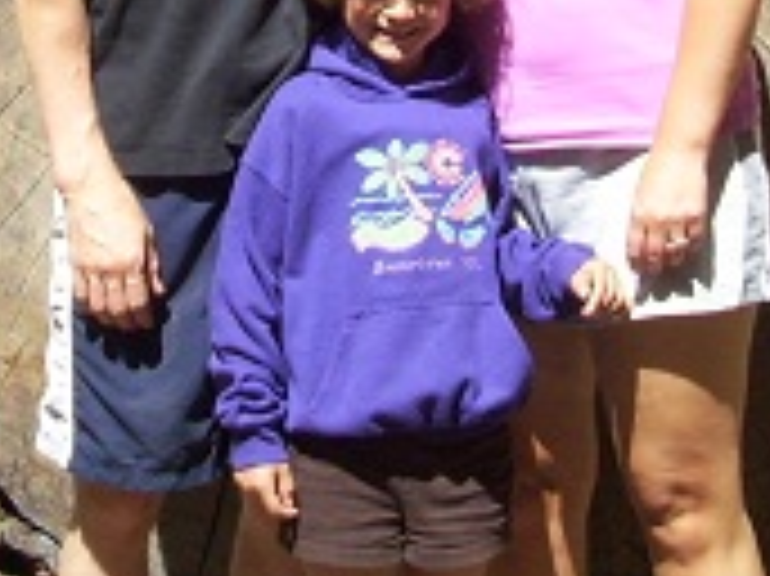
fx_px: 3534
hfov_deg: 12.4
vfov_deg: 9.2
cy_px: -166
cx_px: 356
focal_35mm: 159
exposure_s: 1/160
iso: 80
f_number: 5.6
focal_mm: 5.7
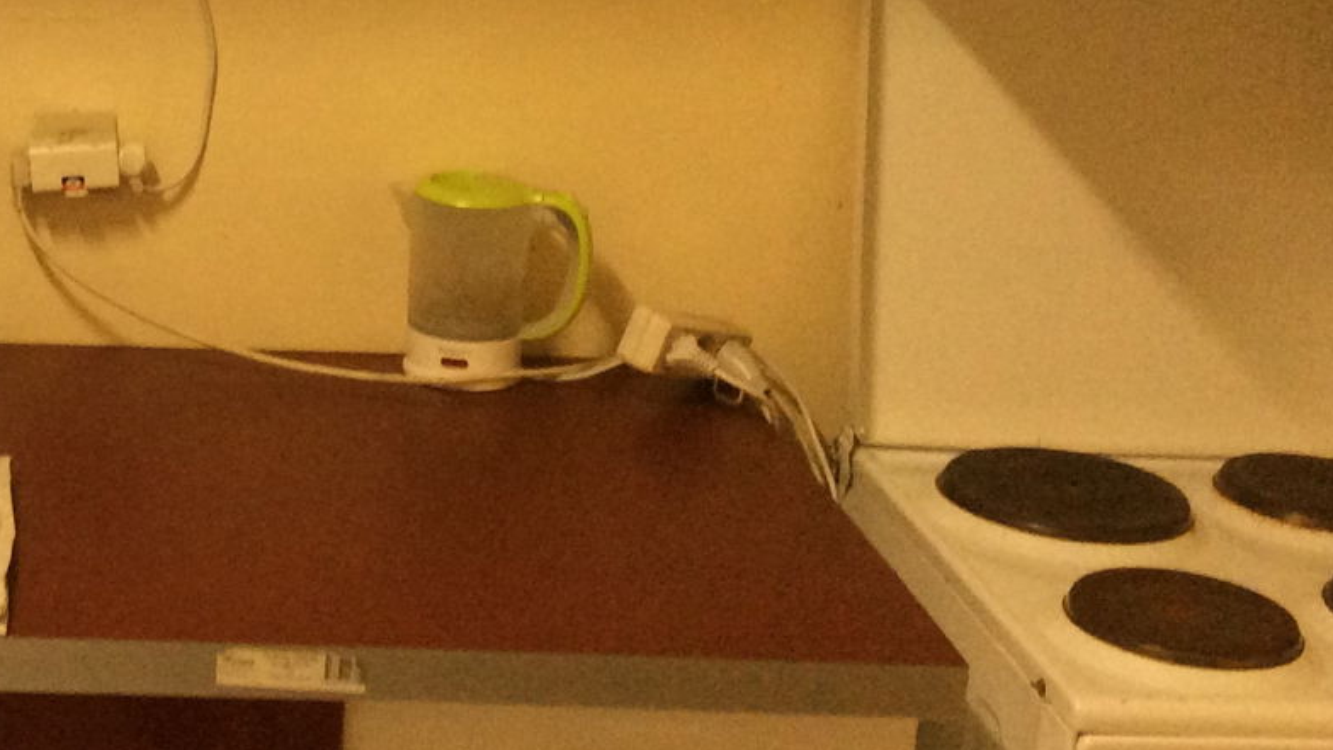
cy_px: 128
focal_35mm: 71
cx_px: 116
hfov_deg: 28.5
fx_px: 2510
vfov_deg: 16.8
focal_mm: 3.3
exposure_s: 1/25
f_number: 2.4
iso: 125
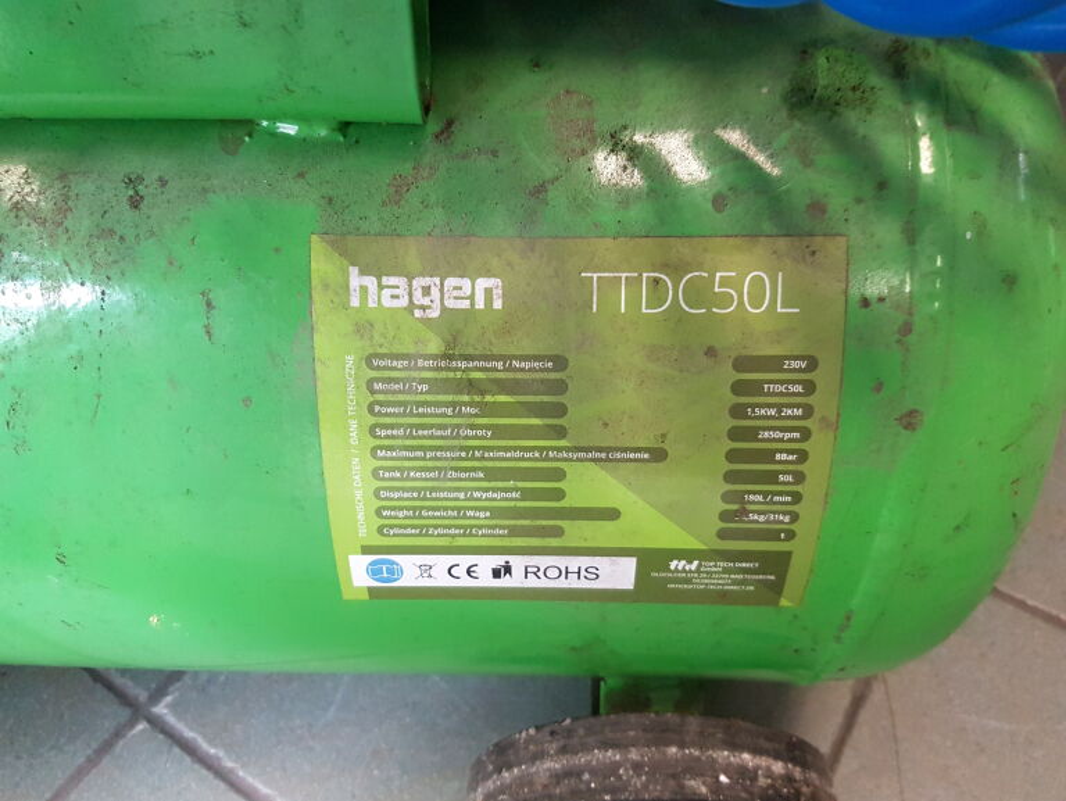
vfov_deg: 53.1
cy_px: 400
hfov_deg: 67.3
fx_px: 801
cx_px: 533
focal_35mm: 26
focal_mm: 4.2
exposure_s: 1/50
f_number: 1.7
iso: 200
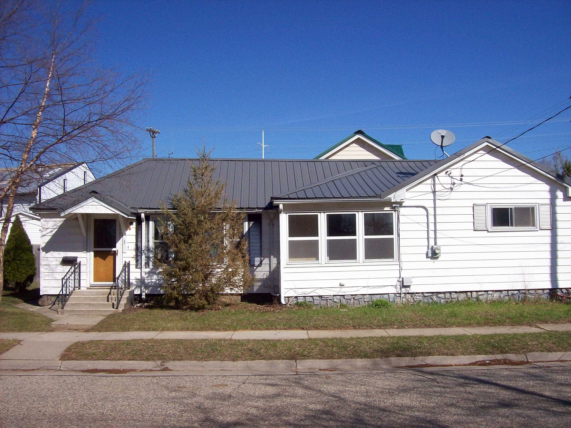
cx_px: 286
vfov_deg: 39.6
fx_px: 594
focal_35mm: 36
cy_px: 214
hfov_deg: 51.4
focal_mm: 6
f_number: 4.8
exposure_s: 1/1401
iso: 80
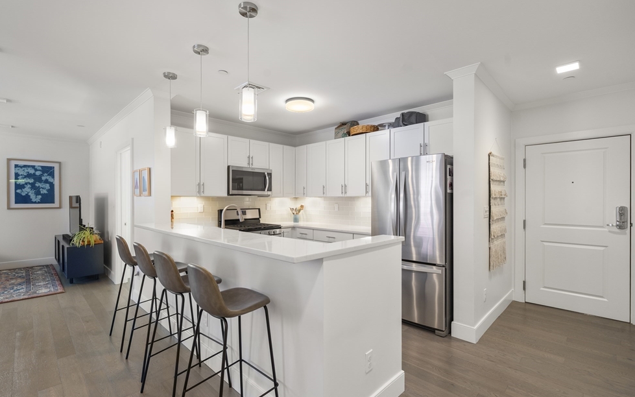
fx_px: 277
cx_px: 313
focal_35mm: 16
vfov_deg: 71.2
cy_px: 205
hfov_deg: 97.8
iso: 320
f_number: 7.1
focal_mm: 15
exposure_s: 1/8
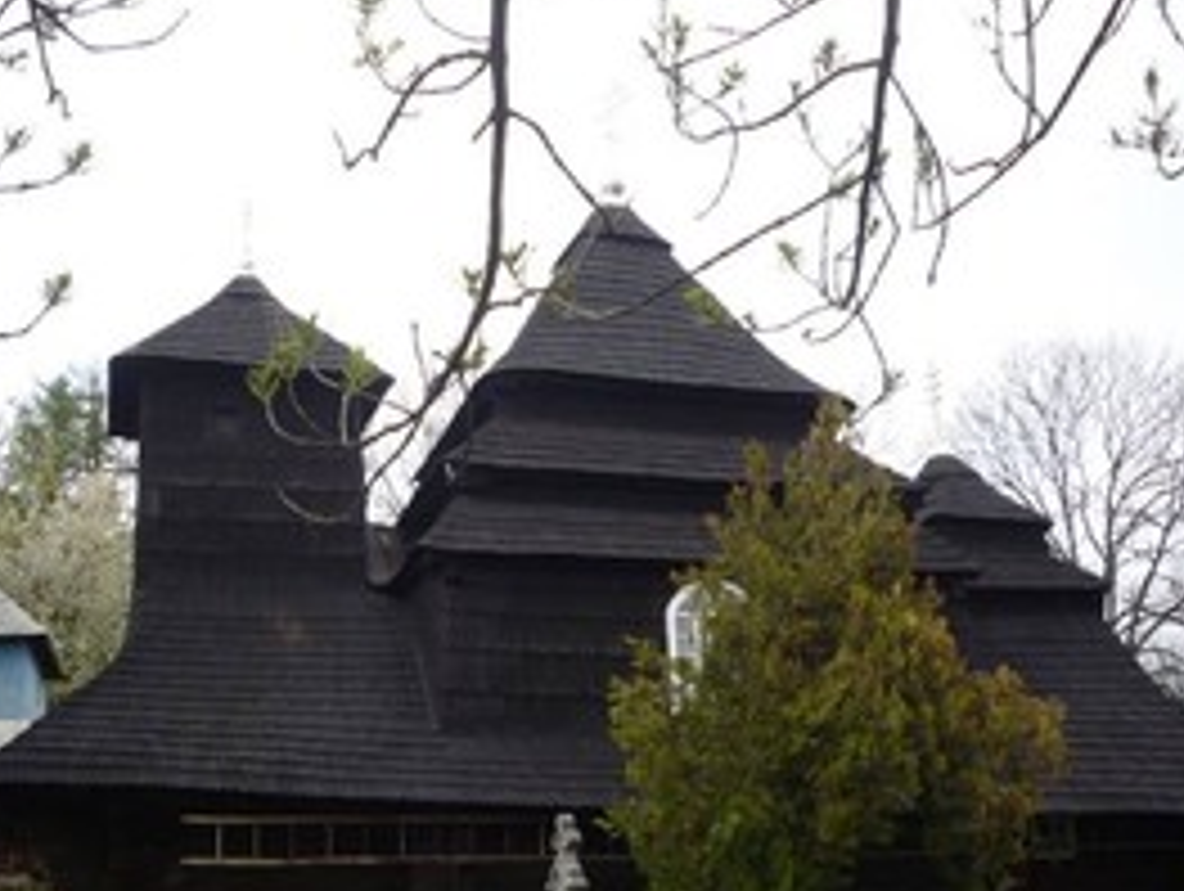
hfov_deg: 41.8
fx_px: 1541
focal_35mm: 45
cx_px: 473
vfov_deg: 32.2
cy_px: 482
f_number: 3.3
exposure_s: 1/500
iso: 125
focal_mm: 5.2
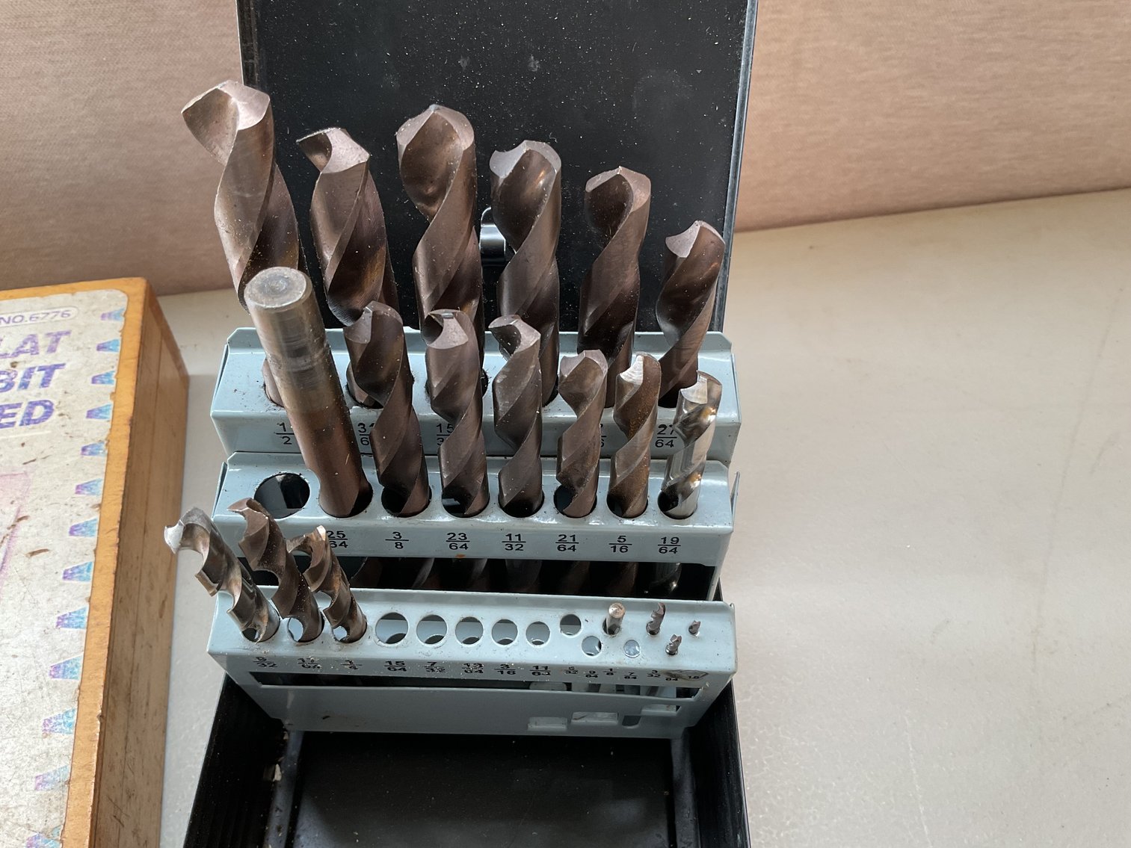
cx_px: 566
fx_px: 948
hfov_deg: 61.7
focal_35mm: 29
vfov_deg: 48.2
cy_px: 424
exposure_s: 1/120
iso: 50
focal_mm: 3
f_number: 1.8
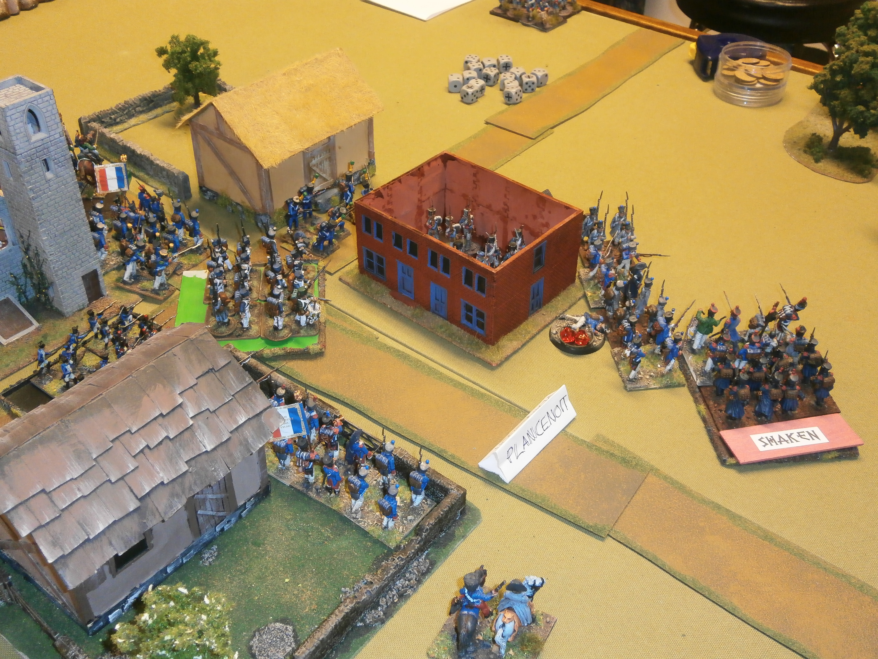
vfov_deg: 39.7
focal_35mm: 36
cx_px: 439
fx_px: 913
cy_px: 330
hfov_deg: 51.4
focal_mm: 6.4
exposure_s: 1/40
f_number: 3.1
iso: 200
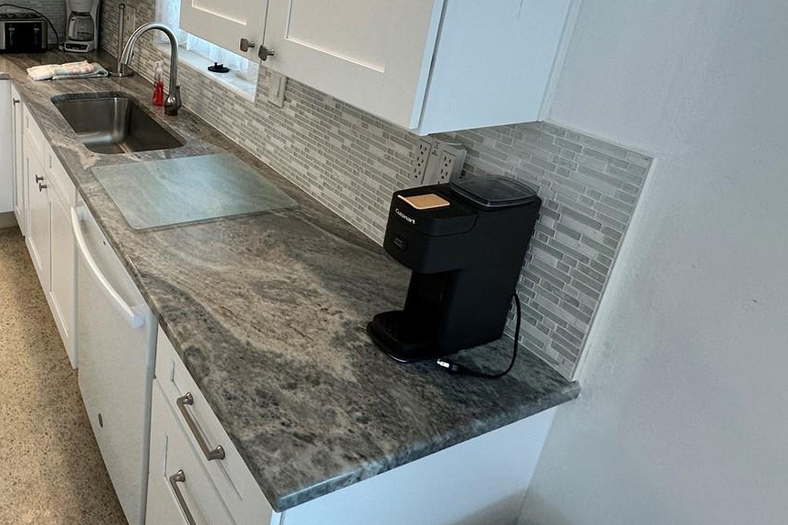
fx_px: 591
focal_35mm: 27
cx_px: 149
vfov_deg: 46.0
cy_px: 122
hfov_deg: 61.4
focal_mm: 2.22
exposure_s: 1/120
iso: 125
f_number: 2.2
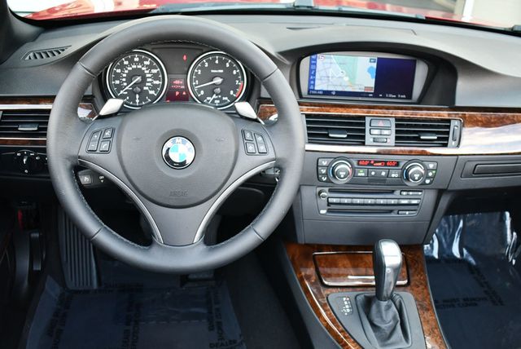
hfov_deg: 53.1
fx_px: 521
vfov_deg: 36.9
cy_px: 174
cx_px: 260
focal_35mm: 36
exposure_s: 1/200
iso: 800
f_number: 3.5
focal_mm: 18
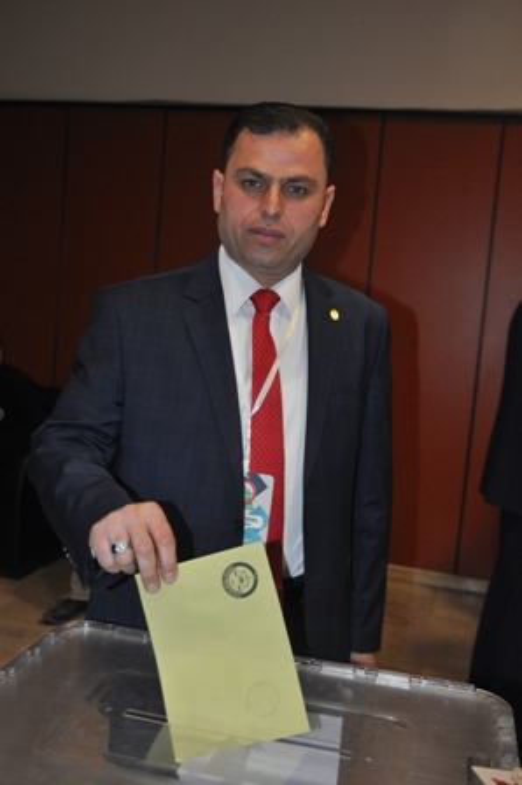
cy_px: 392
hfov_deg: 33.0
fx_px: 882
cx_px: 261
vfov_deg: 48.0
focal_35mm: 40
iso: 800
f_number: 3.8
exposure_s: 1/60
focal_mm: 27
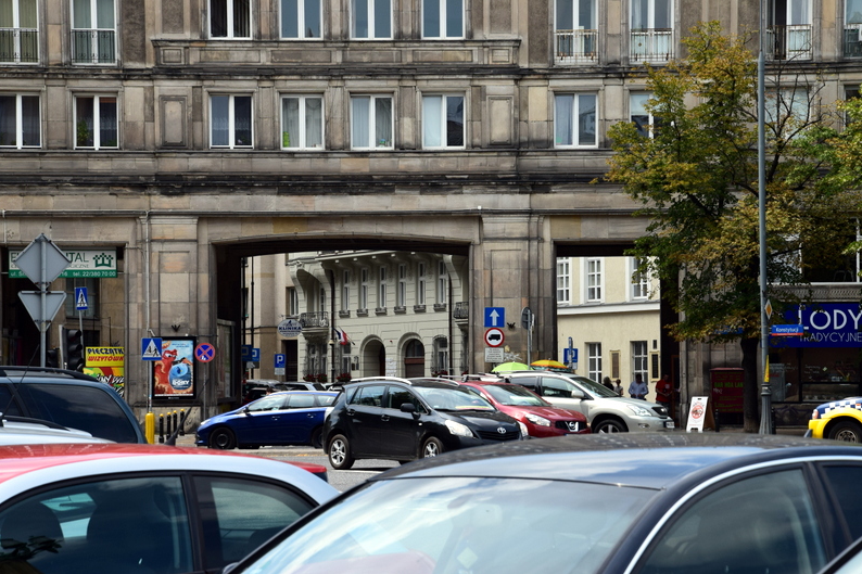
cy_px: 288
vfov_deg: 11.3
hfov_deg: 16.9
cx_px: 432
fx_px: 2896
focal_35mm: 121
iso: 400
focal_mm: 80
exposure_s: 1/400
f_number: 11
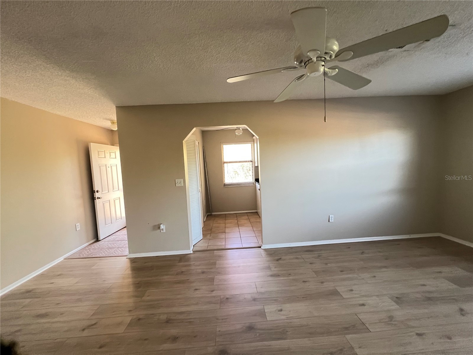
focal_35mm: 13
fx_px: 178
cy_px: 178
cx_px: 236
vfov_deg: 89.9
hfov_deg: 106.2
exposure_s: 1/60
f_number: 1.8
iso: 500
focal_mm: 1.57
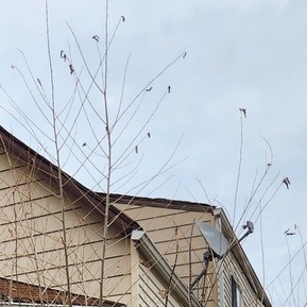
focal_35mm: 76
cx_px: -15
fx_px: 763
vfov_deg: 19.5
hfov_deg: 21.8
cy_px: 477
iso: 20
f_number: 1.8
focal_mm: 5.4
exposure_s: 1/748
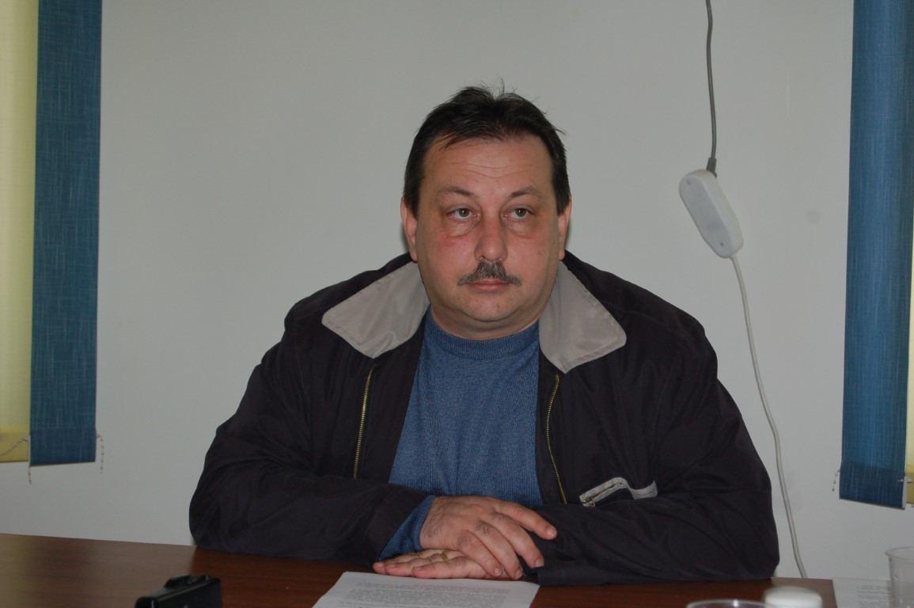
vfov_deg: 16.5
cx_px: 457
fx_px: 2093
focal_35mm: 82
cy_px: 304
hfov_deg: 24.6
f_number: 5.6
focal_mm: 55
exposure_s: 1/60
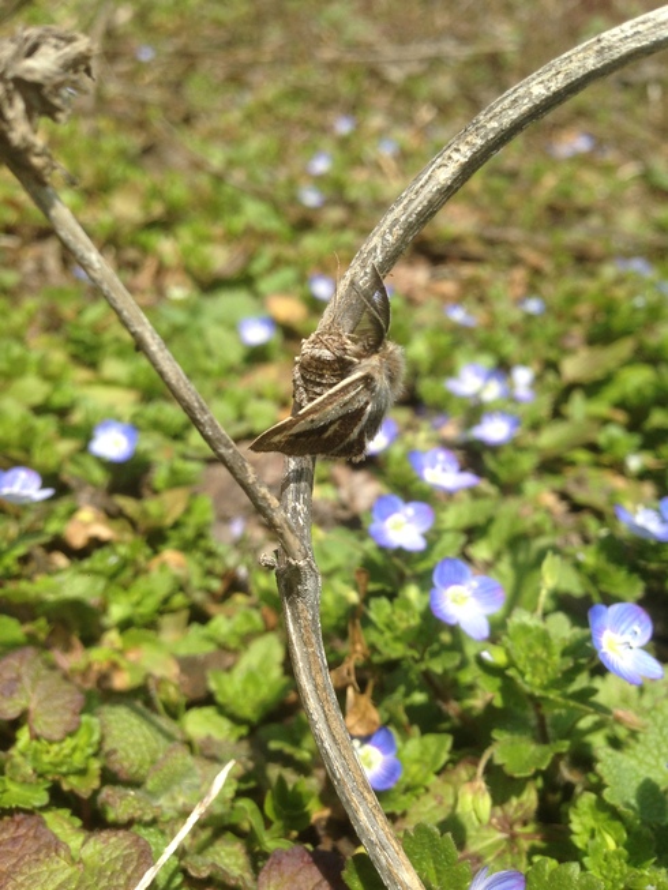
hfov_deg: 43.0
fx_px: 849
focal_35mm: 33
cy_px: 445
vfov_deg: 55.3
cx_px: 334
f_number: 2.4
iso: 50
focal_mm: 4.12
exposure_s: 1/1106
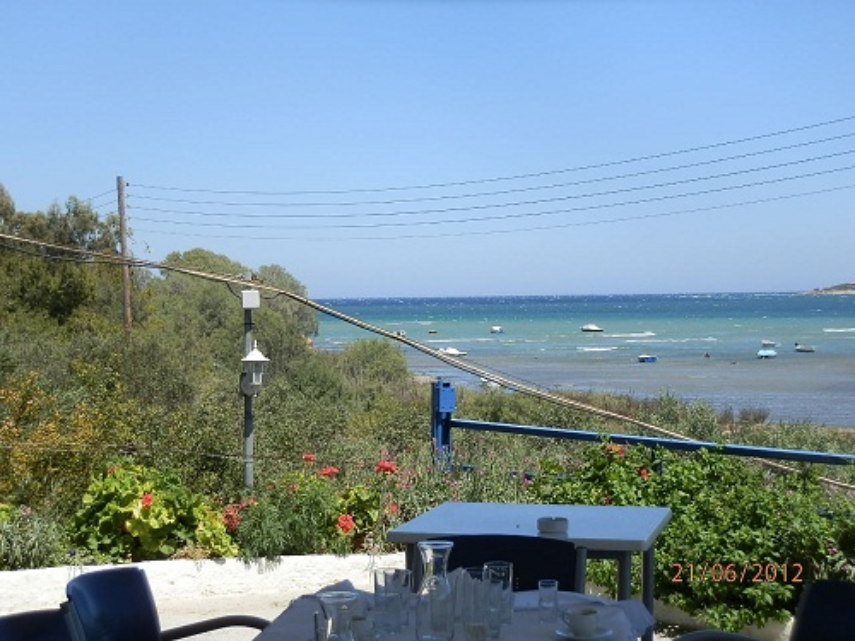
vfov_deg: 21.6
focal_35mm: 68
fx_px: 1680
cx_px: 428
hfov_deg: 28.6
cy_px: 320
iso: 64
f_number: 3.8
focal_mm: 12.25
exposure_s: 1/640
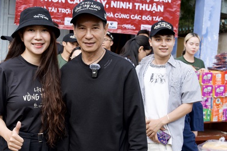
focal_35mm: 60
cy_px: 92
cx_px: 54
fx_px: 379
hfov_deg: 32.6
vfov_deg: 22.5
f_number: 4
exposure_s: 1/200
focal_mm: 33.1
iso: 250
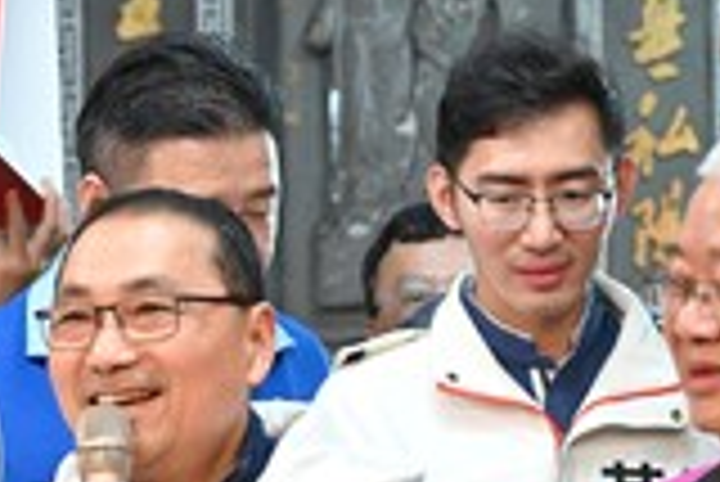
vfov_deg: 7.3
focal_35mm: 187
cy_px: 403
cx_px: 112
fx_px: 3743
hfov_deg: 10.9
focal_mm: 75
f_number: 4
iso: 4500
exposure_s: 1/125
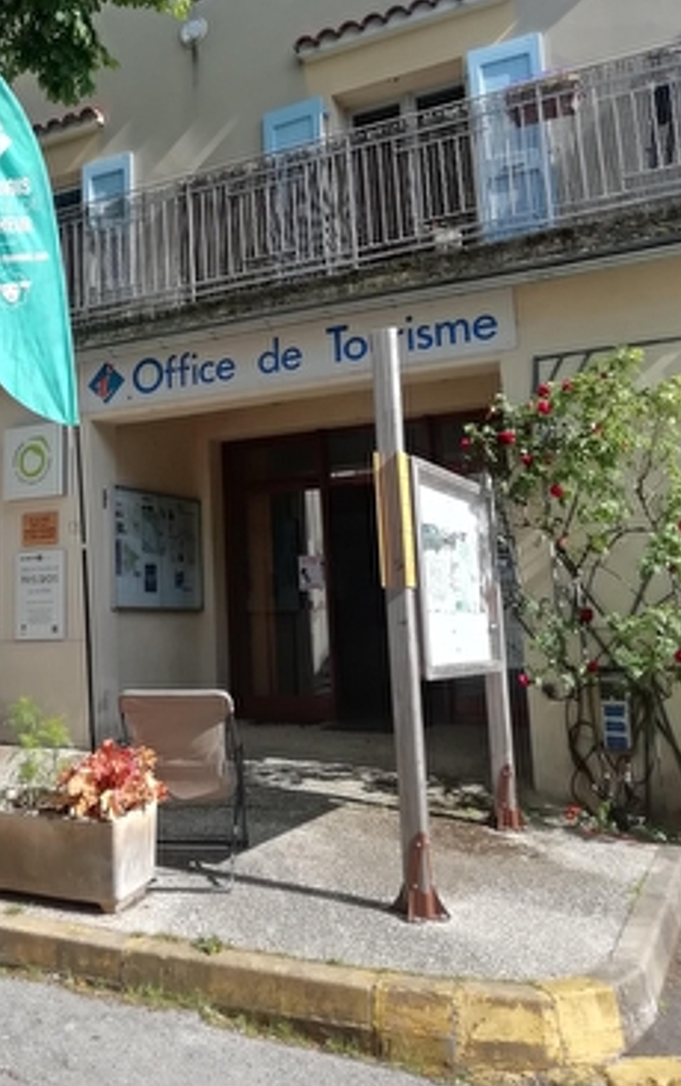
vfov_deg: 49.8
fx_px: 1156
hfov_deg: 31.9
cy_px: 397
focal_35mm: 39
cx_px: 133
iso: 50
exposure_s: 1/1075
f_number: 2.2
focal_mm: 3.46
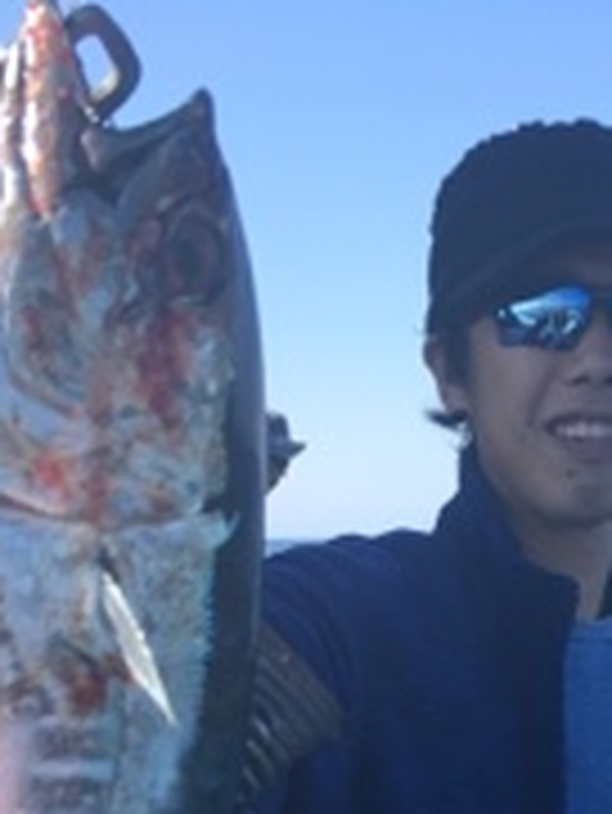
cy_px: 895
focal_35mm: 64
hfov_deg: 22.7
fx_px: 1507
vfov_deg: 27.6
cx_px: 468
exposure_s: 1/754
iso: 25
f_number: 2.2
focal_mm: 4.15
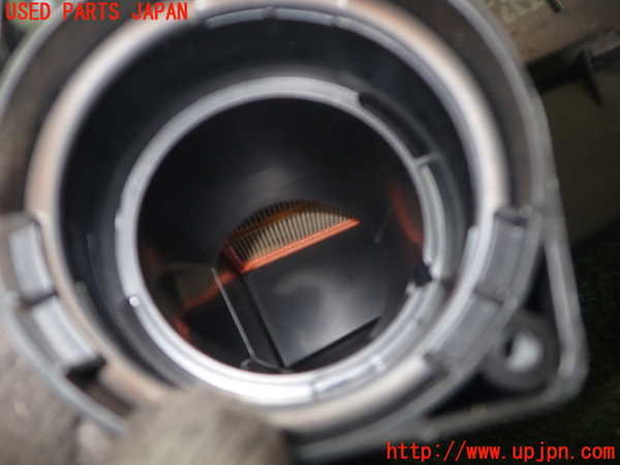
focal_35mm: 30
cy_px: 232
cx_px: 310
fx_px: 537
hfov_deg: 60.0
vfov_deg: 46.8
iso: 200
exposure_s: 1/30
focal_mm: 5.4
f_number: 2.3
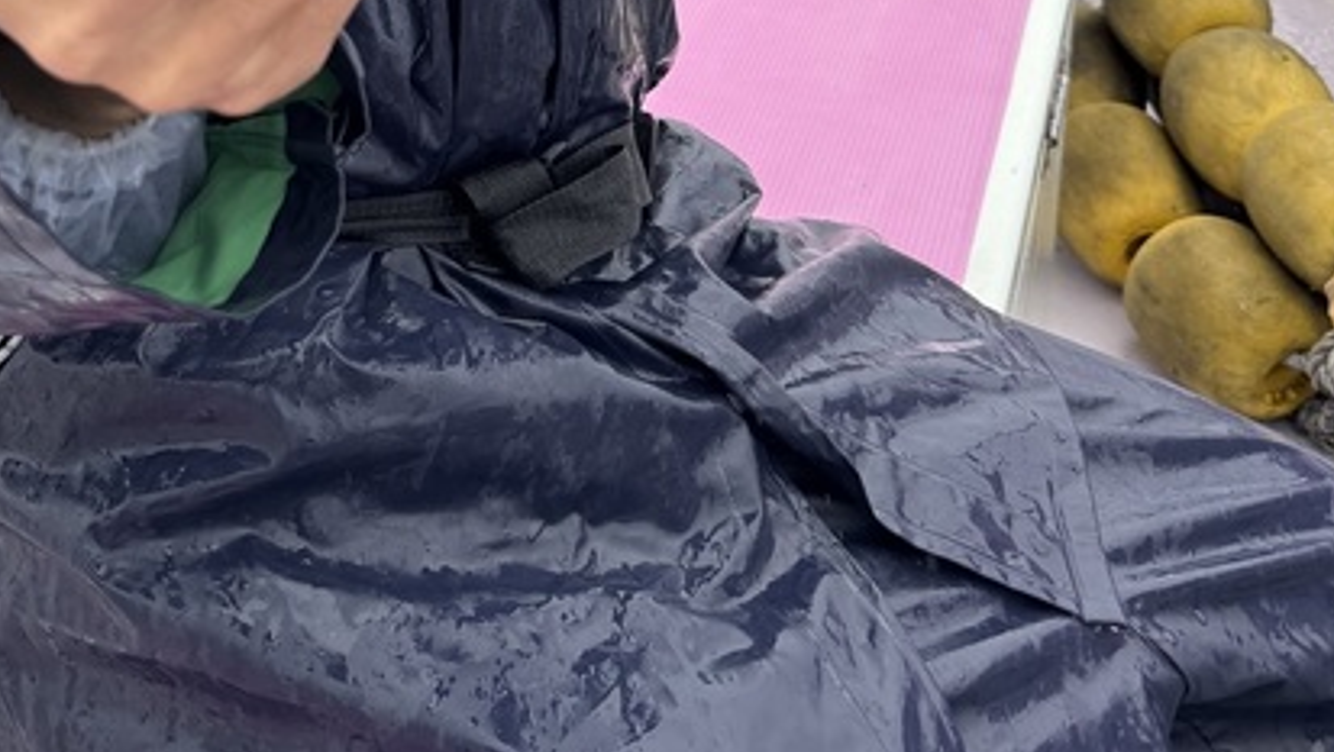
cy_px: -297
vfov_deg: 19.9
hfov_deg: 37.9
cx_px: 401
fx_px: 1911
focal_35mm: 54
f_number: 1.78
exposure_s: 1/639
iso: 80
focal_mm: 6.76
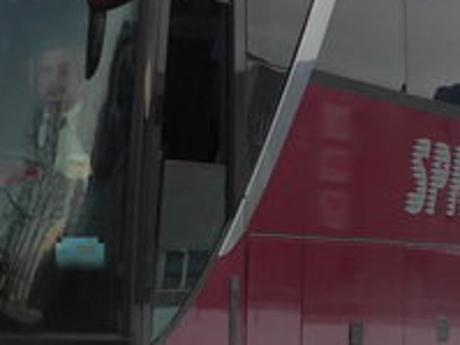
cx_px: 58
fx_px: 2324
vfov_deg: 8.4
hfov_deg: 11.2
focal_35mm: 175
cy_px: -30
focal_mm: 6
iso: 200
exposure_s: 1/125
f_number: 2
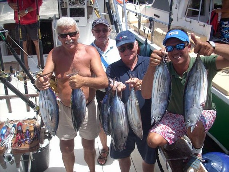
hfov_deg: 50.2
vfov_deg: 38.6
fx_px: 245
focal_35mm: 37
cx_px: 114
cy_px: 86
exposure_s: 1/177
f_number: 5.6
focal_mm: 6.2
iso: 64
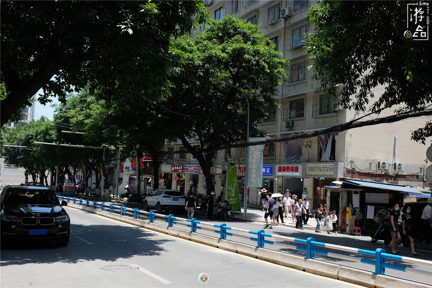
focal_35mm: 36
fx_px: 432
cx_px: 216
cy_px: 144
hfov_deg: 53.1
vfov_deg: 36.9
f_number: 5.6
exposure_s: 1/550
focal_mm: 24.3
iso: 400
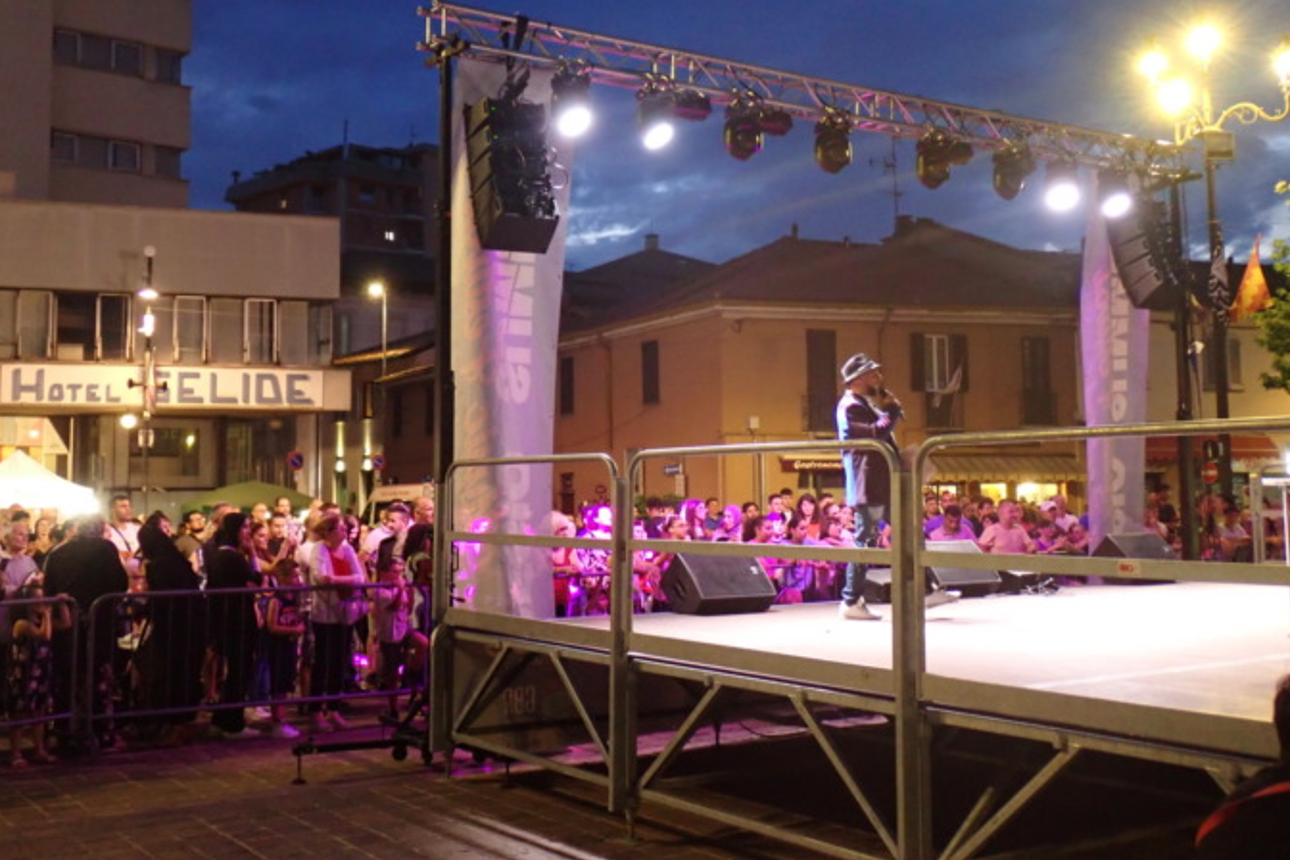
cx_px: 641
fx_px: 1433
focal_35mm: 40
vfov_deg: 33.4
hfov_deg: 48.5
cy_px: 394
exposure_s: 1/15
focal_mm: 6.83
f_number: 2.7
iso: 800
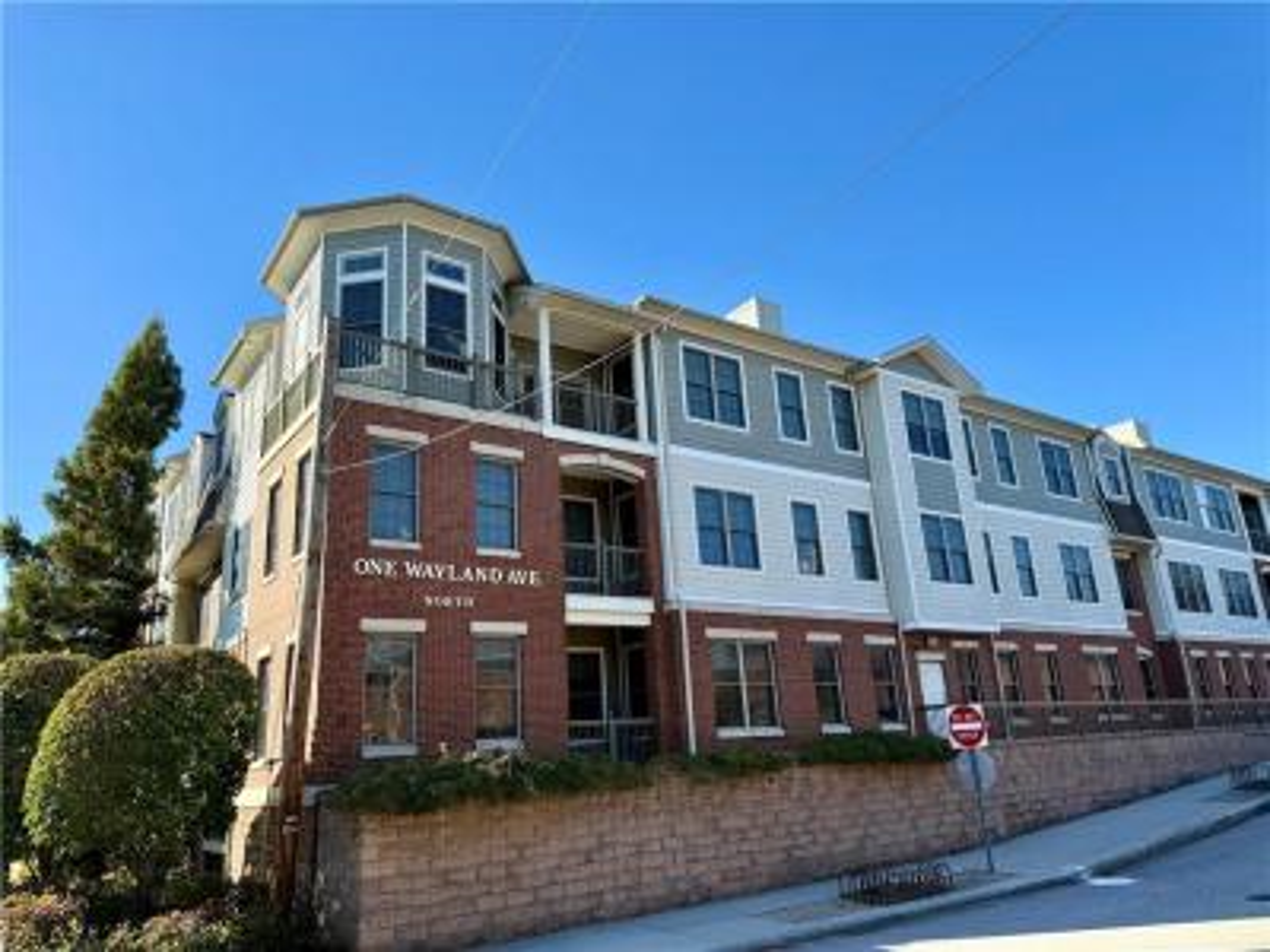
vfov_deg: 56.8
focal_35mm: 24
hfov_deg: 71.6
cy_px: 476
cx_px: 635
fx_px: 881
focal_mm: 6.76
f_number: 1.78
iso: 80
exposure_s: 1/2053
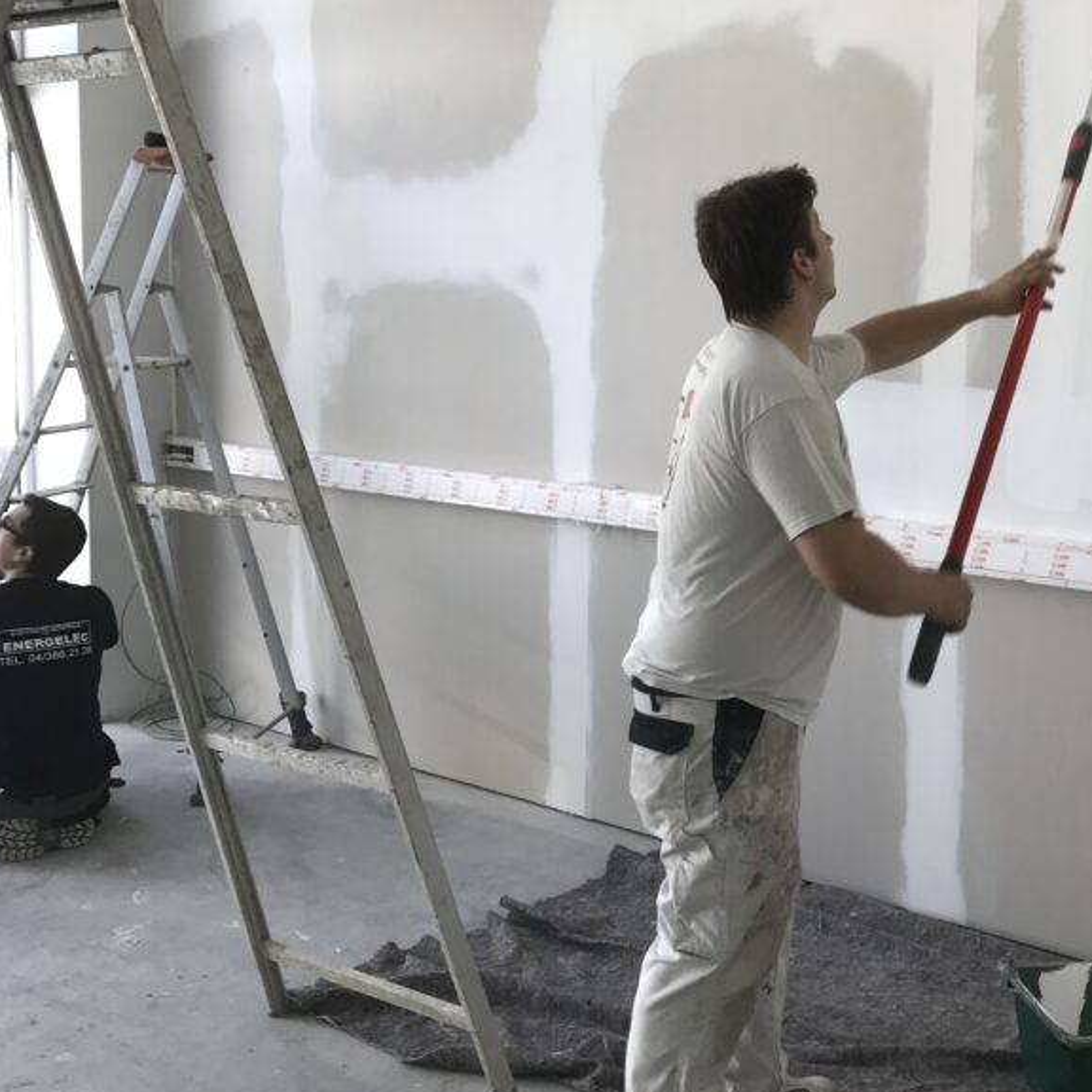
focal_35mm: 44
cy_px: 453
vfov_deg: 38.2
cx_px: 681
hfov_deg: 38.1
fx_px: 1570
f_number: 1.8
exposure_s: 1/100
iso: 25
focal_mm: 3.99
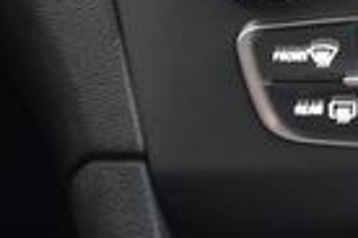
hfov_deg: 15.6
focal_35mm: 125
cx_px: 472
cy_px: 142
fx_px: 1243
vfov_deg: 11.0
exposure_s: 1/5
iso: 1600
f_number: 3.5
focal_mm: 18
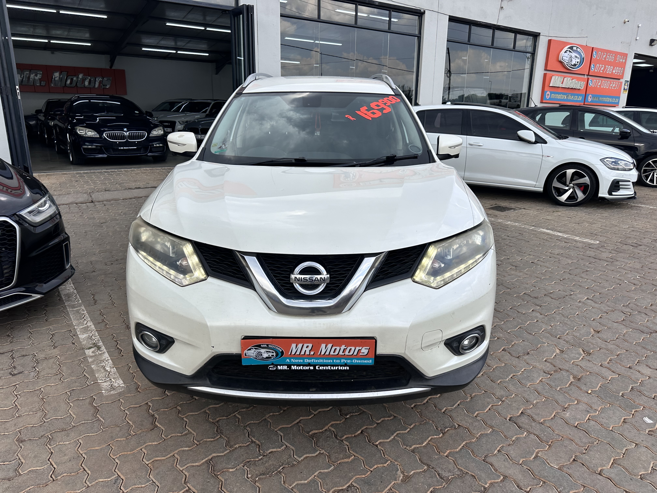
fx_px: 456
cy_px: 246
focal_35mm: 24
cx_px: 328
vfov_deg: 56.8
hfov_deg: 71.6
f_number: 1.78
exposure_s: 1/1639
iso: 80
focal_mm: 6.86
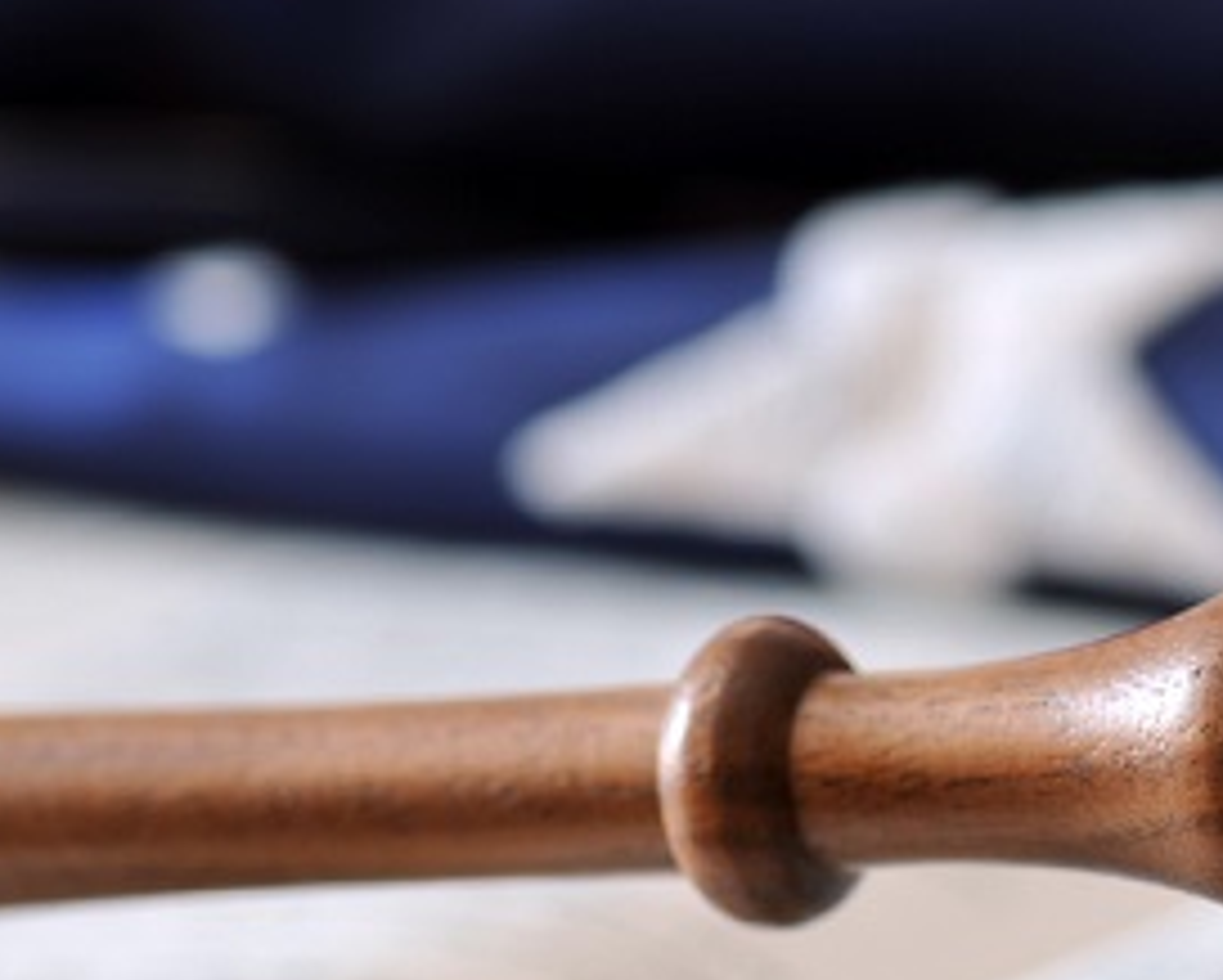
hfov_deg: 5.9
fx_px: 11810
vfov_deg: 4.8
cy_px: 748
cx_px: 1149
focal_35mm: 326
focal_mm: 105
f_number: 5.6
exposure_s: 1/4
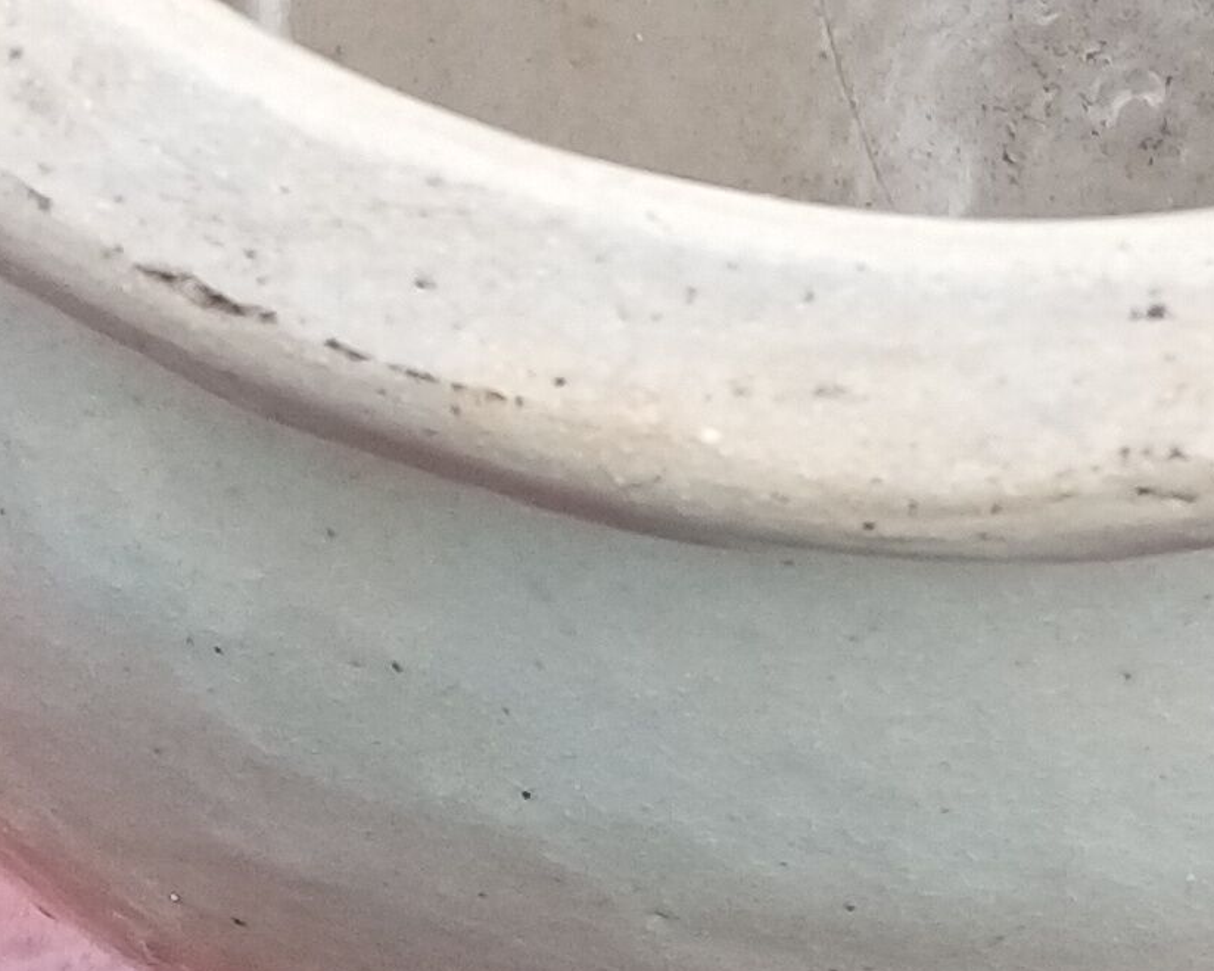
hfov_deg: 13.7
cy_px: -837
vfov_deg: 10.5
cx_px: 1361
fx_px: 4958
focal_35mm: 138
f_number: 1.8
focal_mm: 3.57
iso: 154
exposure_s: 1/50
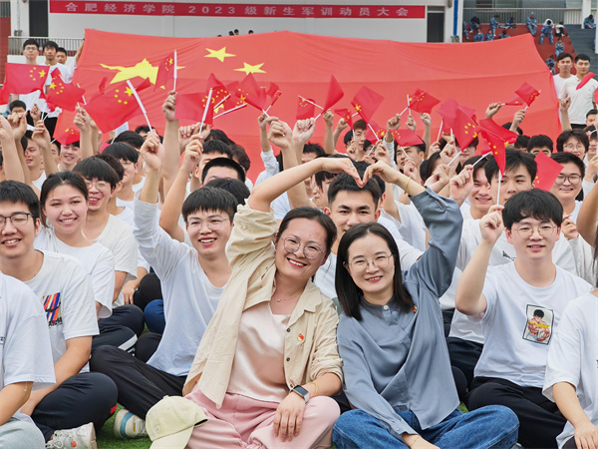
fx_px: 1641
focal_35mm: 95
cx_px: 299
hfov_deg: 20.7
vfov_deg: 15.6
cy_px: 224
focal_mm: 14.92
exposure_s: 1/690
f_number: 3
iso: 50
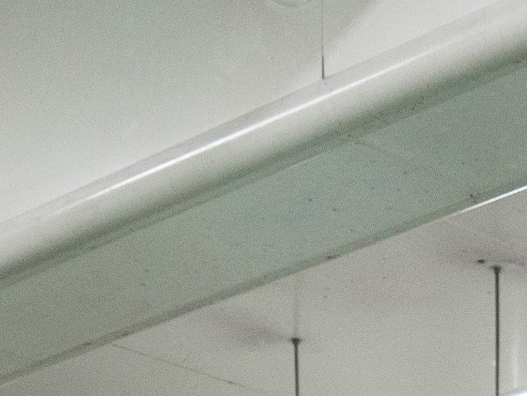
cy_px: 1415
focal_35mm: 186
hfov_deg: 10.6
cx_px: 470
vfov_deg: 6.8
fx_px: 2832
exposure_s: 1/125
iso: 2000
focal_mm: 24
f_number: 4
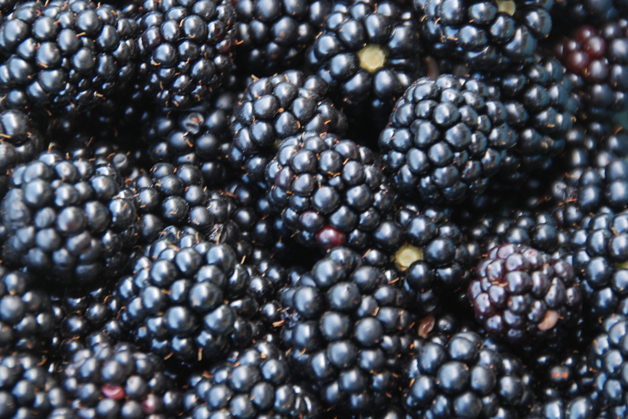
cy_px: 198
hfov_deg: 6.3
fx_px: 5705
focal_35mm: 327
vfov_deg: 4.2
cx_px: 305
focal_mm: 200
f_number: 5.6
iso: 400
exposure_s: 1/30
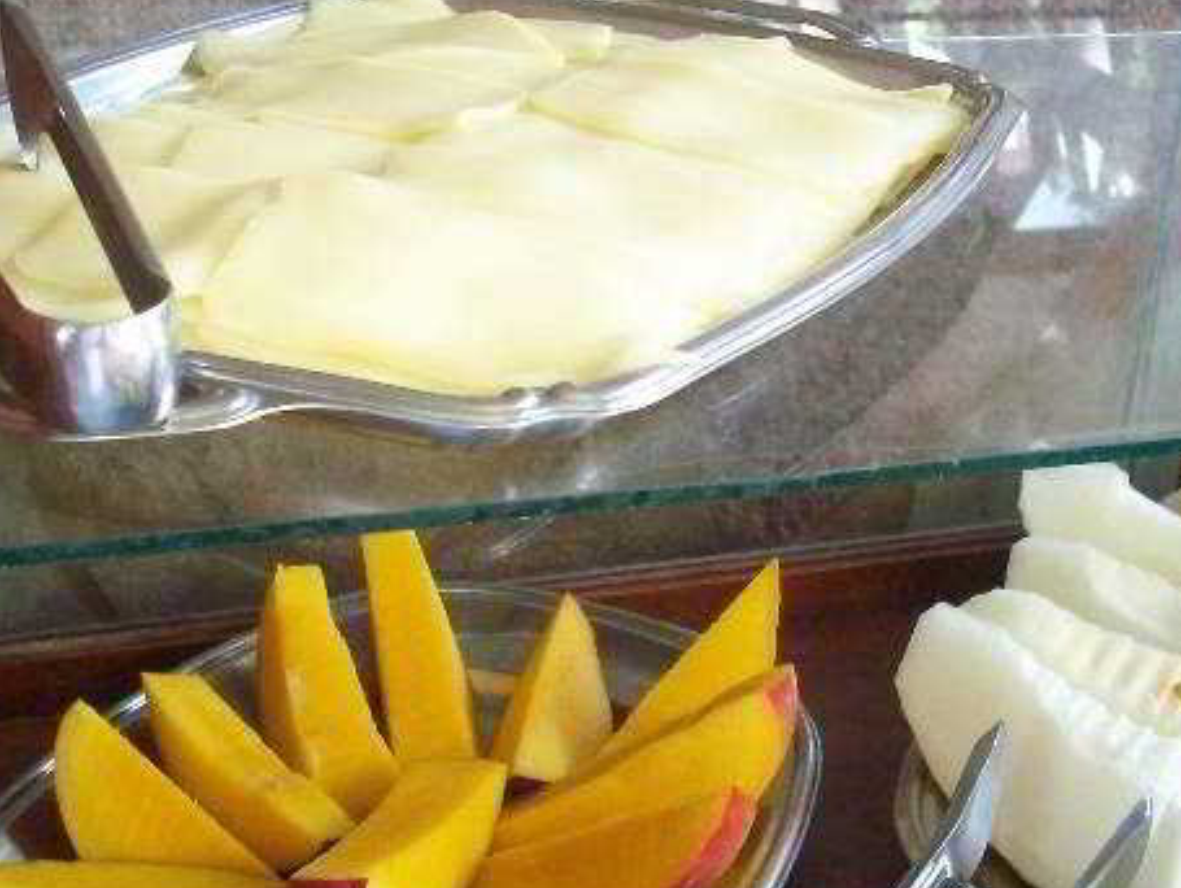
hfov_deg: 29.8
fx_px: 2219
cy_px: 558
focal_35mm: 65
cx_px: 618
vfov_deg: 22.6
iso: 313
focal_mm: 6.2
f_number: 2.8
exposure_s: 1/64
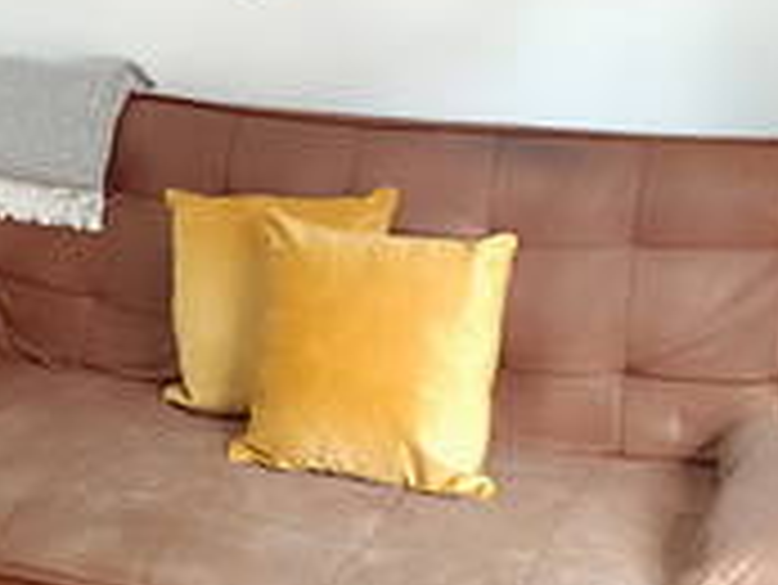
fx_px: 1125
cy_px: 112
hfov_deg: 38.0
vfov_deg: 28.5
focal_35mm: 50
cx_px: 319
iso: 247
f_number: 1.88
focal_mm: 5.59
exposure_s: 1/101
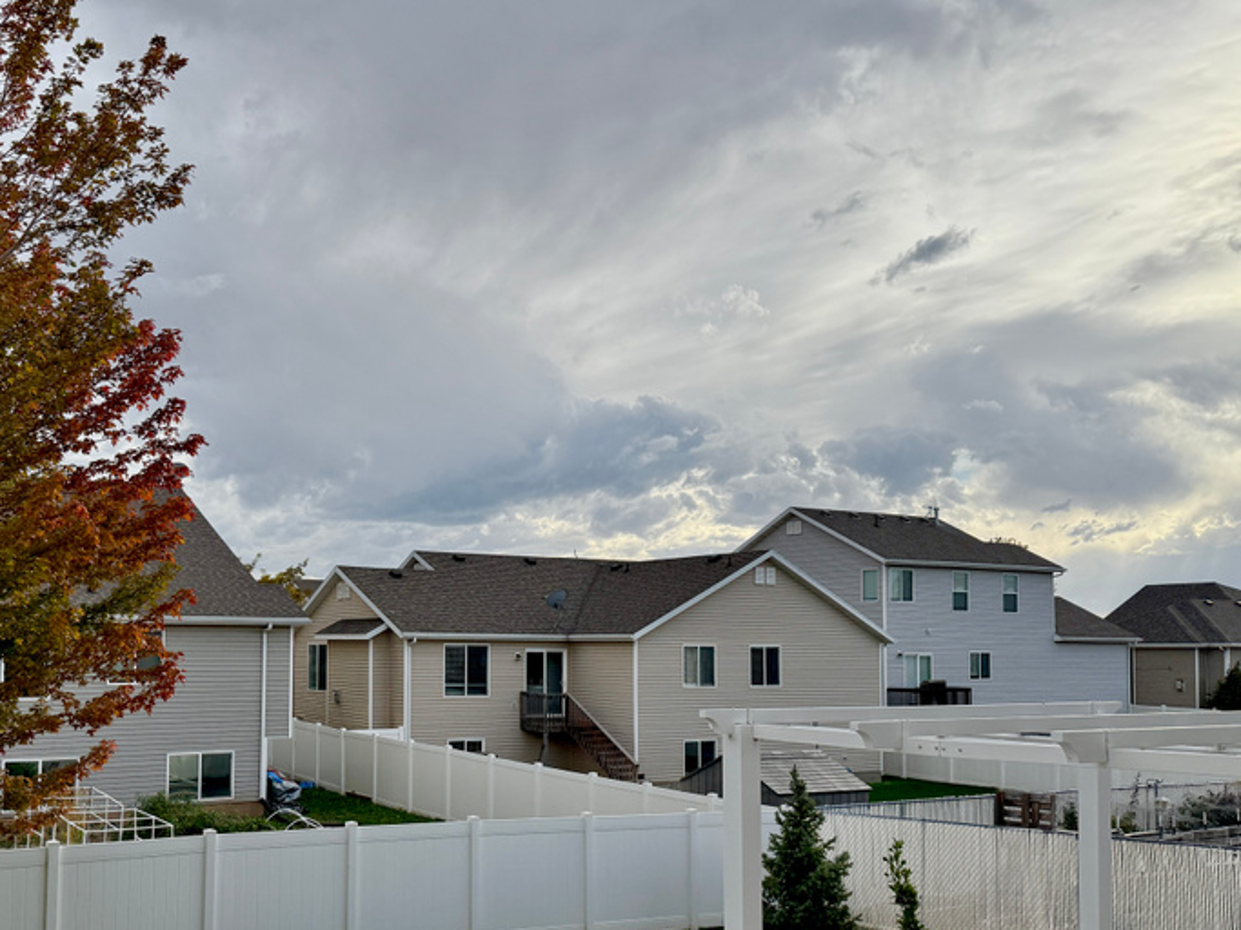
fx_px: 1290
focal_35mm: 36
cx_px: 427
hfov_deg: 50.6
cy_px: 601
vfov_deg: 39.3
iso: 125
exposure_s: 1/5714
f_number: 1.78
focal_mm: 6.76
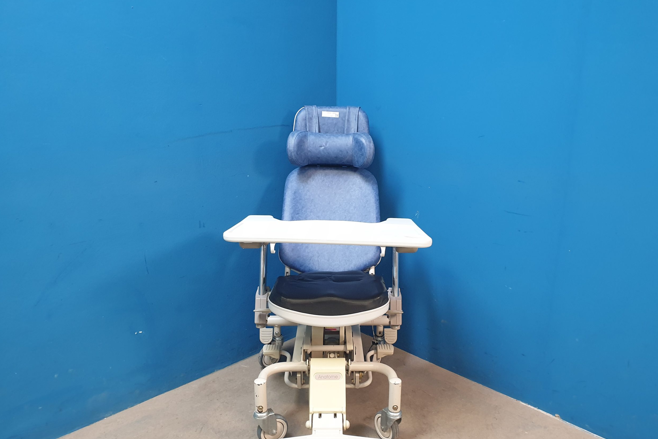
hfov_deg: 65.5
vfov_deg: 46.3
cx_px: 335
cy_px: 241
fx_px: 512
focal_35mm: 28
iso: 320
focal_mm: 4.3
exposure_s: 1/33
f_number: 2.4
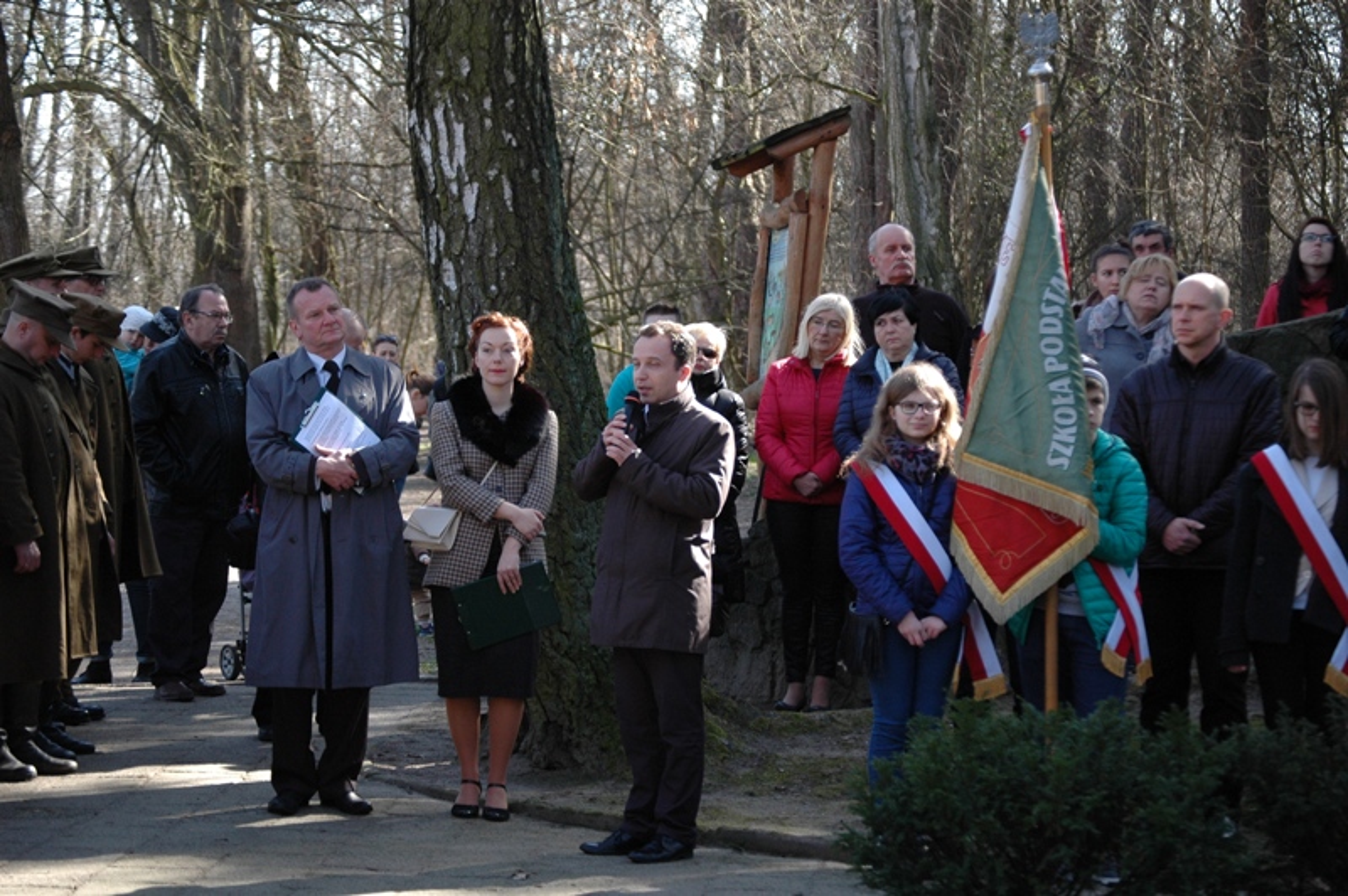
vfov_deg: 11.7
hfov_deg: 17.5
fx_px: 4377
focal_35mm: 117
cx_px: 674
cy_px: 448
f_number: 4.5
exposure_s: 1/320
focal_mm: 78
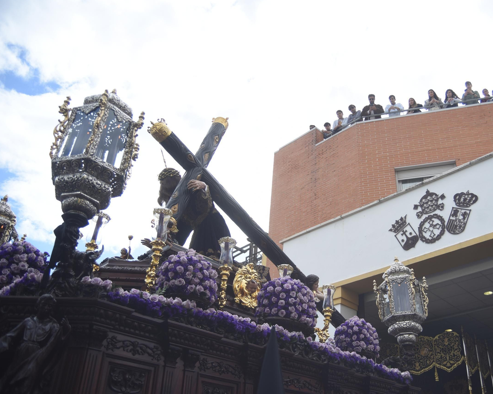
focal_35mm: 33
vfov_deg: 44.5
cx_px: 297
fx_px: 481
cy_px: 197
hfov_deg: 53.8
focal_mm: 29
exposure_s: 1/500
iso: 100
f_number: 5.6
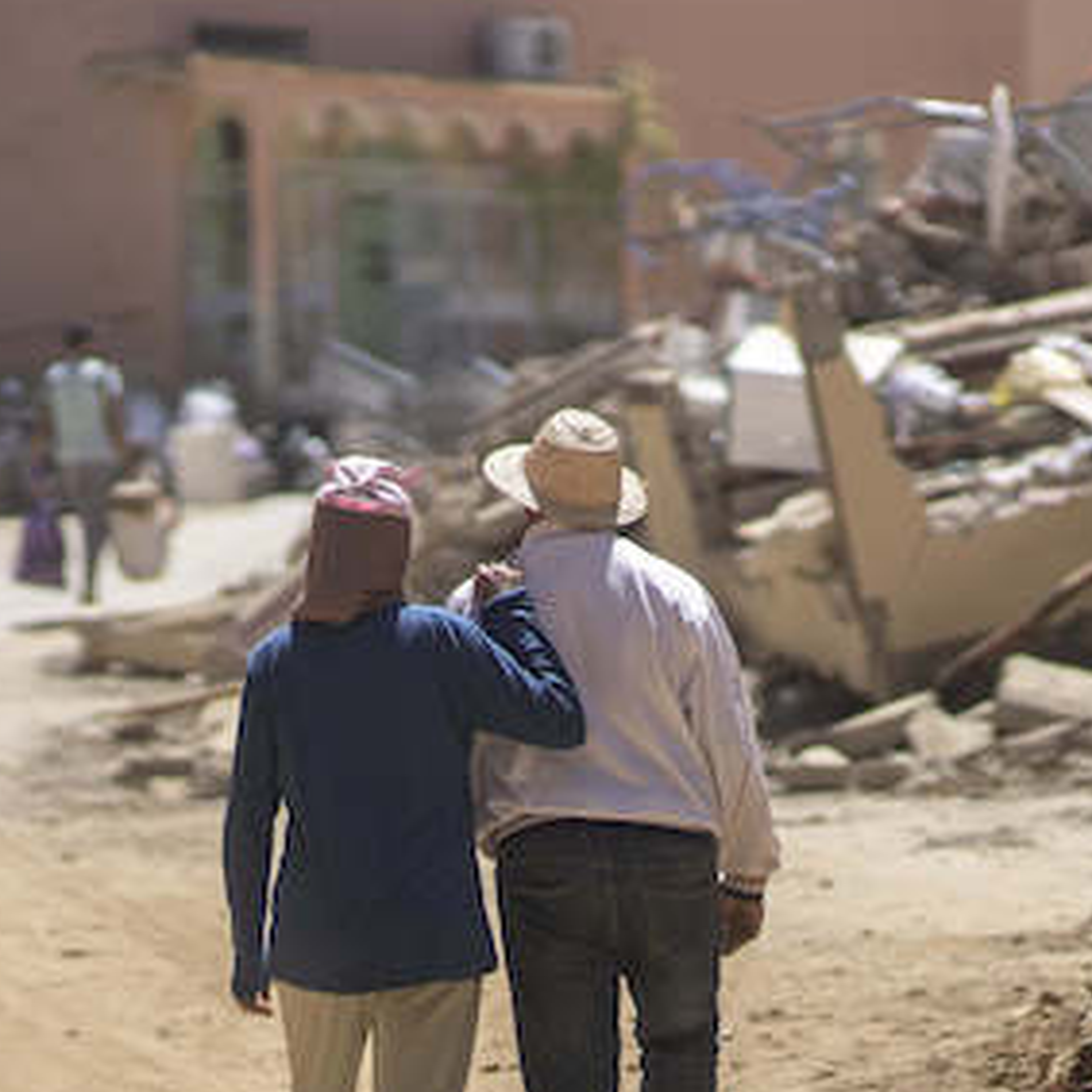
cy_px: 658
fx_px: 6389
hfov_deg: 9.8
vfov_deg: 9.8
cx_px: 548
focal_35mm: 179
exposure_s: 1/8000
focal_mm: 85
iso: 160
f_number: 1.8
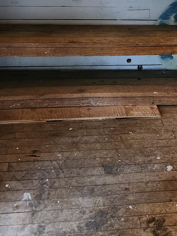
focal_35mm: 59
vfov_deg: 29.0
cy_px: -34
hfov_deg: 24.8
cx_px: 107
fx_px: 402
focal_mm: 5.4
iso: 800
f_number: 1.8
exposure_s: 1/120
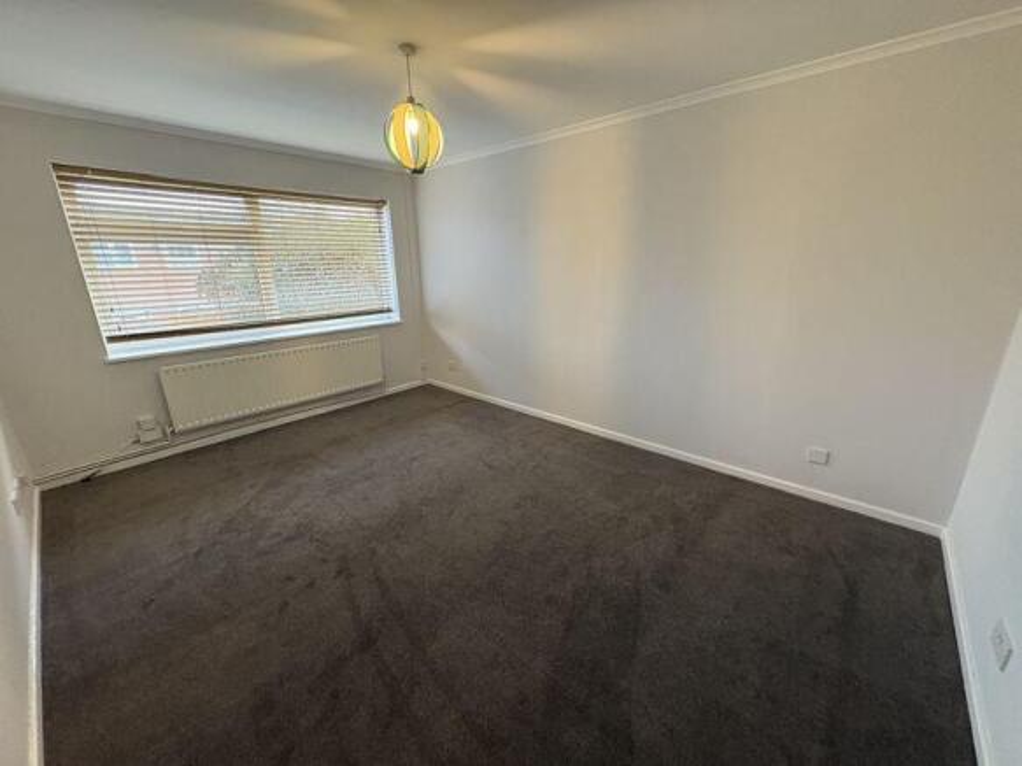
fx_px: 413
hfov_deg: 102.1
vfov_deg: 85.7
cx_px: 511
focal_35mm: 14
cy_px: 383
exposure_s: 1/50
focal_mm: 2.22
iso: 400
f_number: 2.2
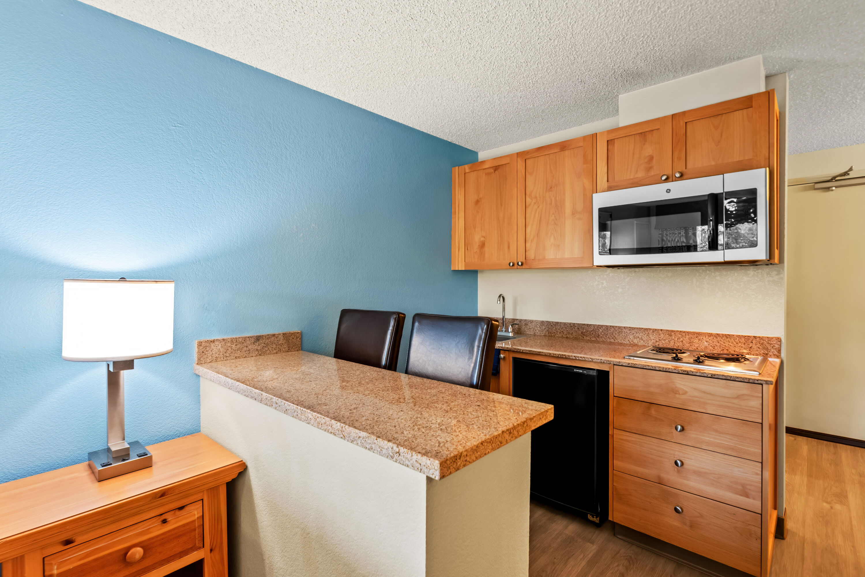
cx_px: 432
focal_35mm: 16
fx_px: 385
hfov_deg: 96.7
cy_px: 288
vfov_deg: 73.8
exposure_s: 1/1.25
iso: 200
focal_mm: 16
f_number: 7.1
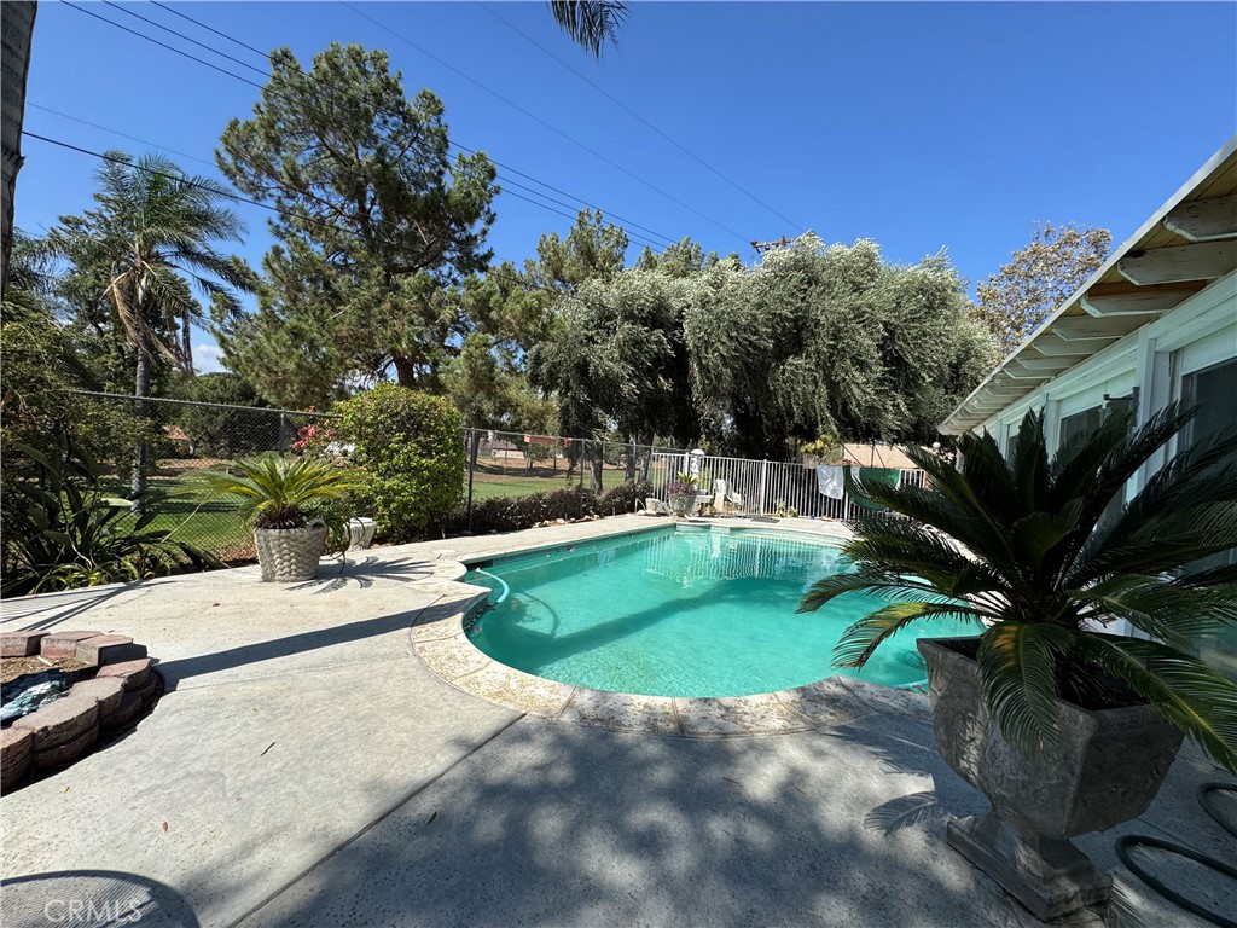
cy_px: 464
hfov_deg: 102.1
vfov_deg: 85.7
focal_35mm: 14
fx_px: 500
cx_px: 618
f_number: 2.2
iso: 50
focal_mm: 2.22
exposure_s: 1/1709
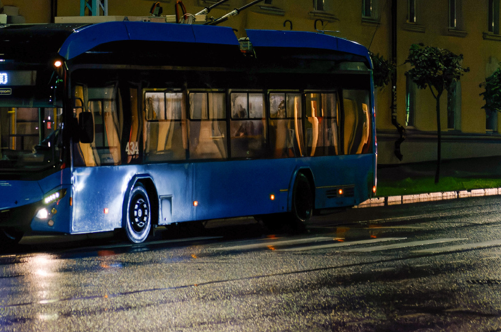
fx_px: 2458
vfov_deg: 7.7
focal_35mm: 177
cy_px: 75
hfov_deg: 11.6
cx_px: 166
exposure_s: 1/400
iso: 8063
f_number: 5.6
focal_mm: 72
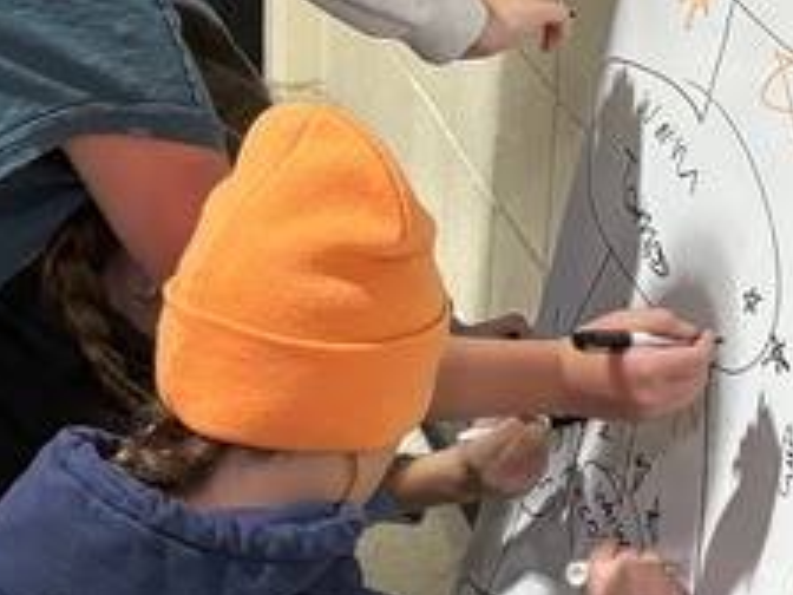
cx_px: 354
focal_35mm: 119
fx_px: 2726
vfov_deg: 12.4
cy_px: 163
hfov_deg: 16.5
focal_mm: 5.96
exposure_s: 1/60
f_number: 1.6
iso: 250
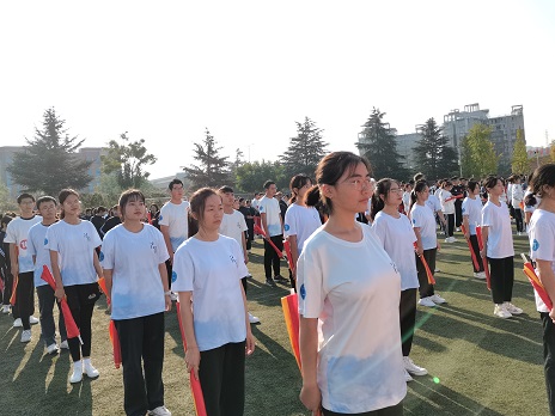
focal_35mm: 28
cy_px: 195
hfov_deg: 63.4
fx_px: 449
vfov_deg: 49.7
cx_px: 268
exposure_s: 1/1014
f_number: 1.8
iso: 50
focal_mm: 5.58
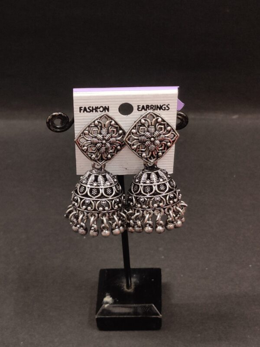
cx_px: 130
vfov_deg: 65.3
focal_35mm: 27
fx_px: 270
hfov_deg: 51.4
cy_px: 174
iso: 640
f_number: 1.75
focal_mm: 4.75
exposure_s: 1/20
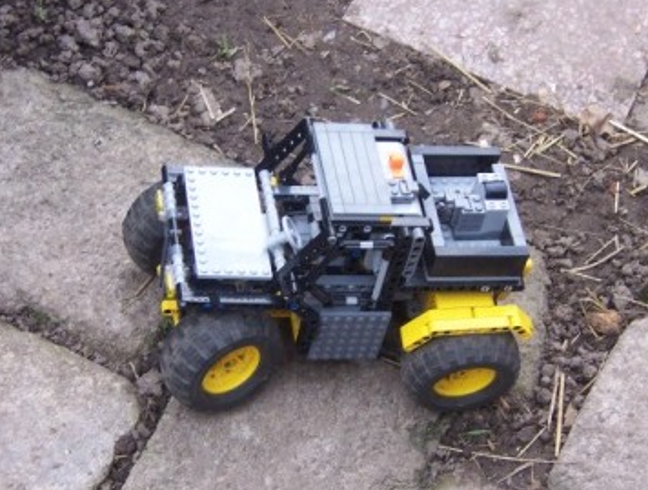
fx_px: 1295
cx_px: 317
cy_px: 252
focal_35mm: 69
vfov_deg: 21.4
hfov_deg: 28.1
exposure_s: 1/90
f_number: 4
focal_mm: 11
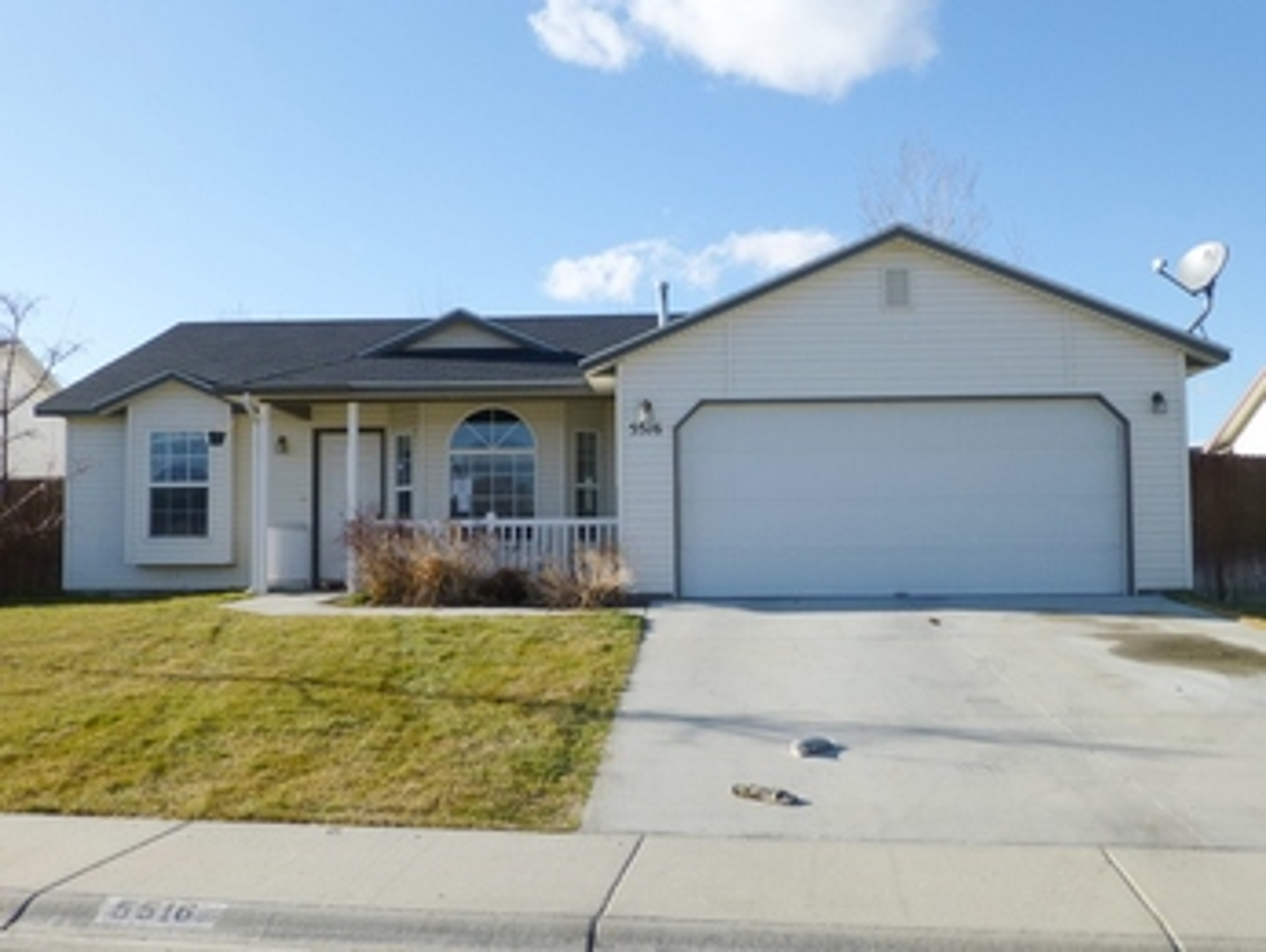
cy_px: 476
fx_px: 1244
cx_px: 633
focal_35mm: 34
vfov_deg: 41.8
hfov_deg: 53.9
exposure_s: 1/800
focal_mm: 6.1
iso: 100
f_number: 3.7
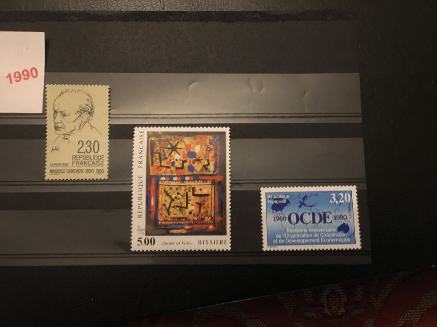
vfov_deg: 48.2
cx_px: 218
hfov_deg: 61.7
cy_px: 164
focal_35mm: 29
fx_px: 366
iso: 400
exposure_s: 1/17
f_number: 2.2
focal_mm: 4.15
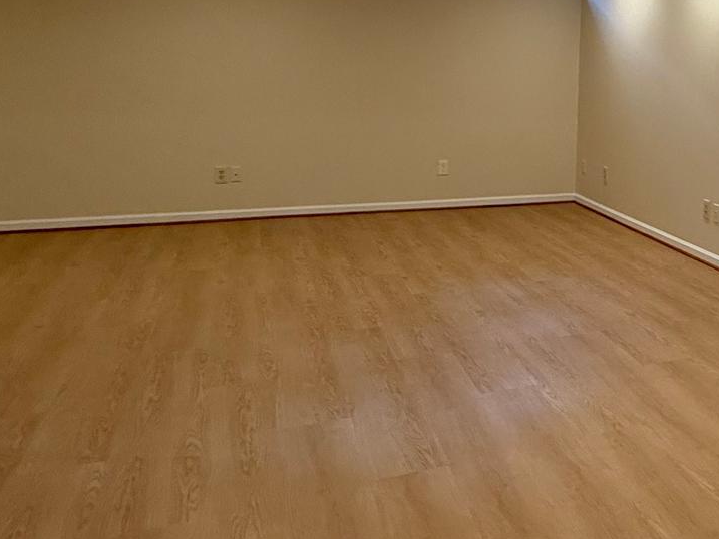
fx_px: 831
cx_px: 748
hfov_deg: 40.0
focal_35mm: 40
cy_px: 100
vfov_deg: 34.7
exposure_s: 1/120
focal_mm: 2.22
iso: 250
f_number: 2.2
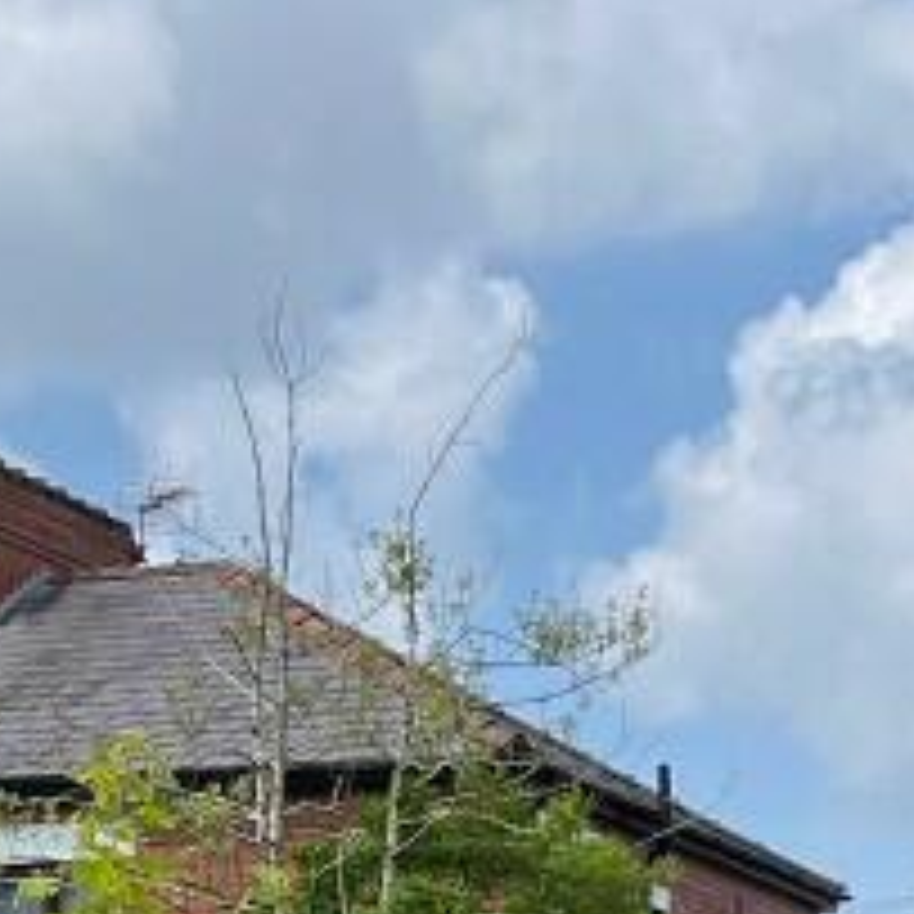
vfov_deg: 14.1
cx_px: 792
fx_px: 3465
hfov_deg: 14.9
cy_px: 1346
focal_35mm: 116
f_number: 1.6
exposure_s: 1/2632
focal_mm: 5.1
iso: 50
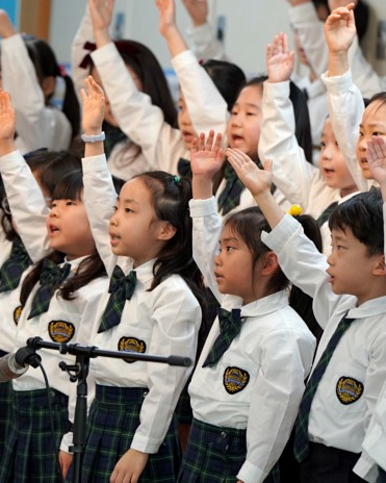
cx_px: 279
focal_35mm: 364
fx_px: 5200
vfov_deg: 5.3
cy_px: 175
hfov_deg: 4.3
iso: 1250
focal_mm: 200
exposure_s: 1/250
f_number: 4
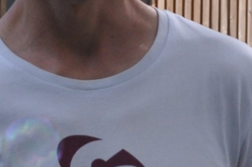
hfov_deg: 5.0
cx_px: 238
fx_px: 2902
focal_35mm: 415
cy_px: 10
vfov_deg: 3.3
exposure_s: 1/1600
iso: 400
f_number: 6.3
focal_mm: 40
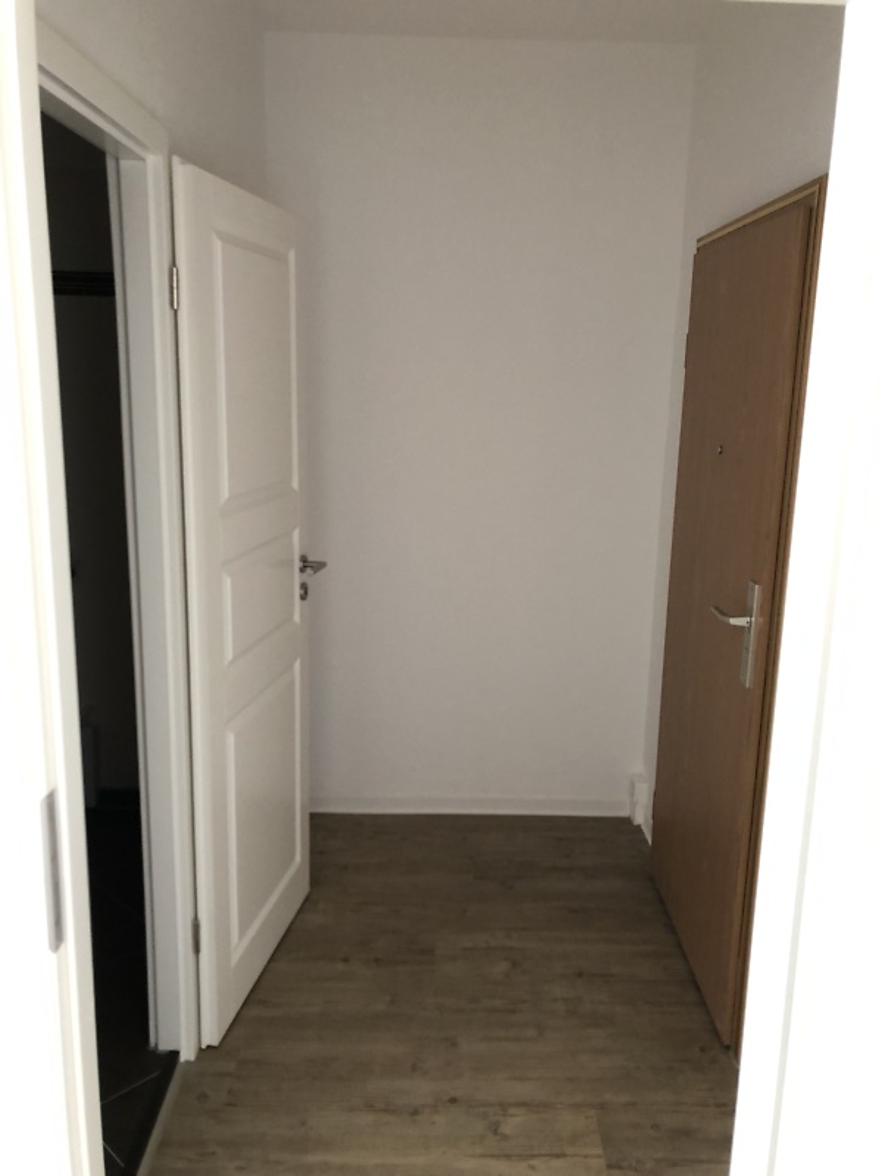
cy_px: 588
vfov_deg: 63.4
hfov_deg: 49.7
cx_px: 441
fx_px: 951
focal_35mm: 28
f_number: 1.8
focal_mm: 3.99
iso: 50
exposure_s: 1/15
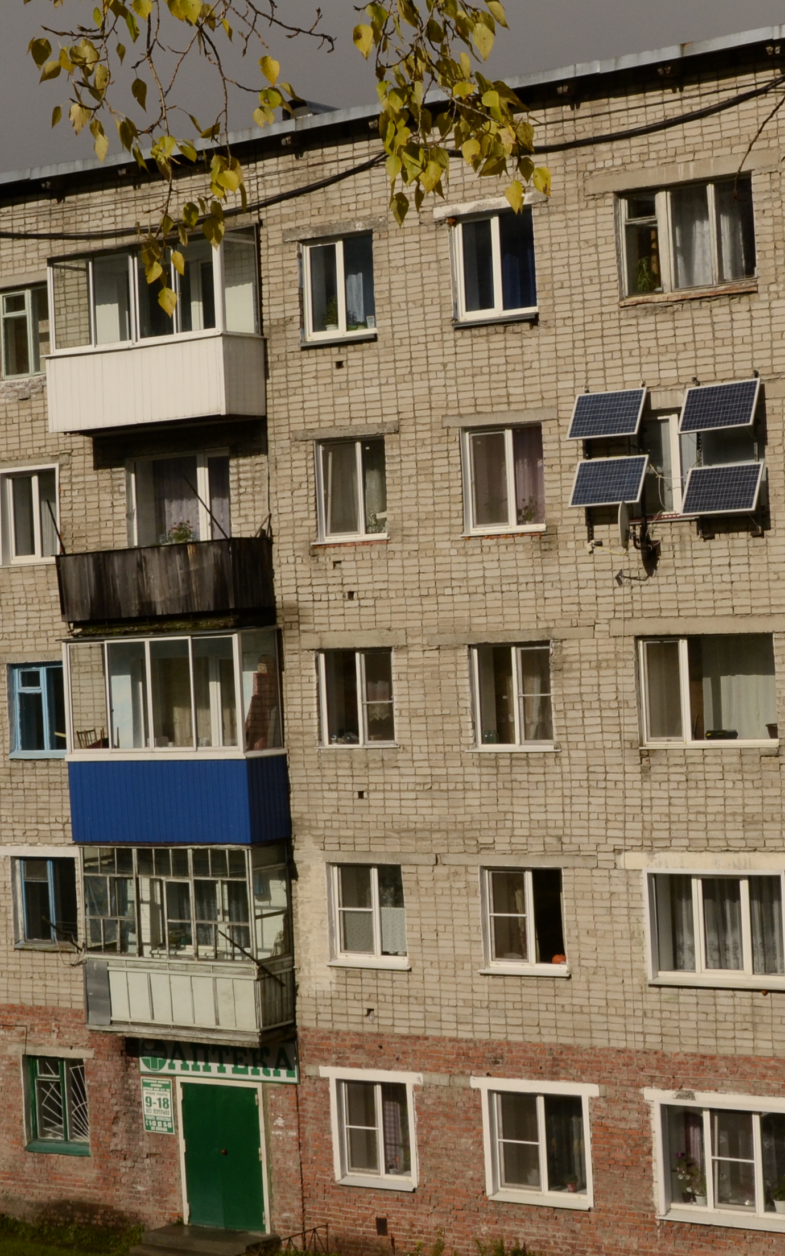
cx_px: 598
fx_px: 2293
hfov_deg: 19.3
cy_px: 615
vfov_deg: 30.6
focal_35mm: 67
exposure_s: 1/1600
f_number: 11
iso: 400
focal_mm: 28
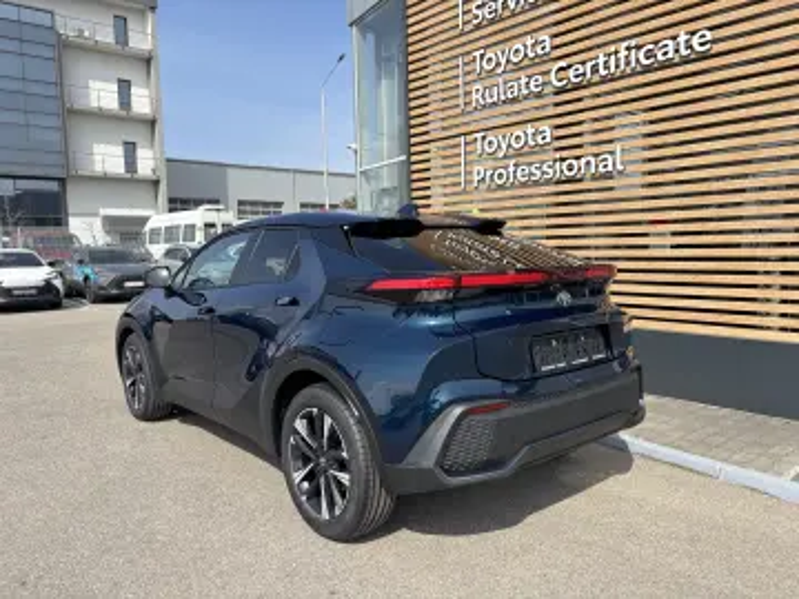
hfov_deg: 67.3
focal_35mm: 26
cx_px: 400
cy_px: 300
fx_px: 600
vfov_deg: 53.1
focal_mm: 5.96
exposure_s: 1/2451
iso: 50
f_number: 1.6
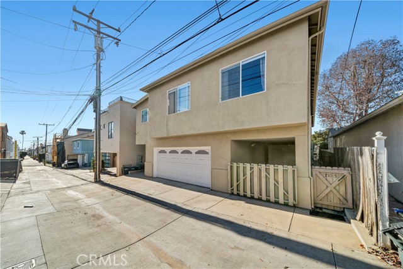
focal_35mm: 12
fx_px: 134
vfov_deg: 90.0
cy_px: 134
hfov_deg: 112.6
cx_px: 202
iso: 250
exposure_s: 1/500
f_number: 8
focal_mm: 12
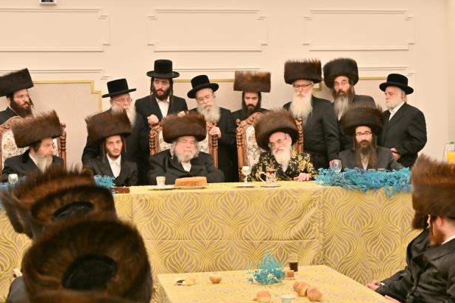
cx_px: 237
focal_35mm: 63
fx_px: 796
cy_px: 144
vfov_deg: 21.6
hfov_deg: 31.9
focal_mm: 38
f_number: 4
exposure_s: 1/160
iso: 320
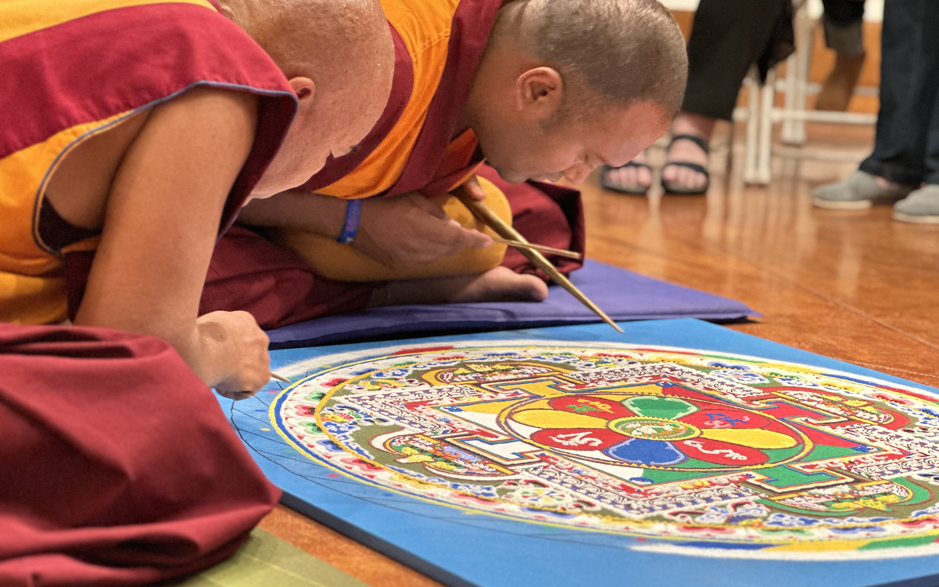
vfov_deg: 15.9
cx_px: 468
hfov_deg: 25.2
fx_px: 2098
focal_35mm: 82
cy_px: 305
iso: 320
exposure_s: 1/24
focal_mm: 9
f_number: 2.8
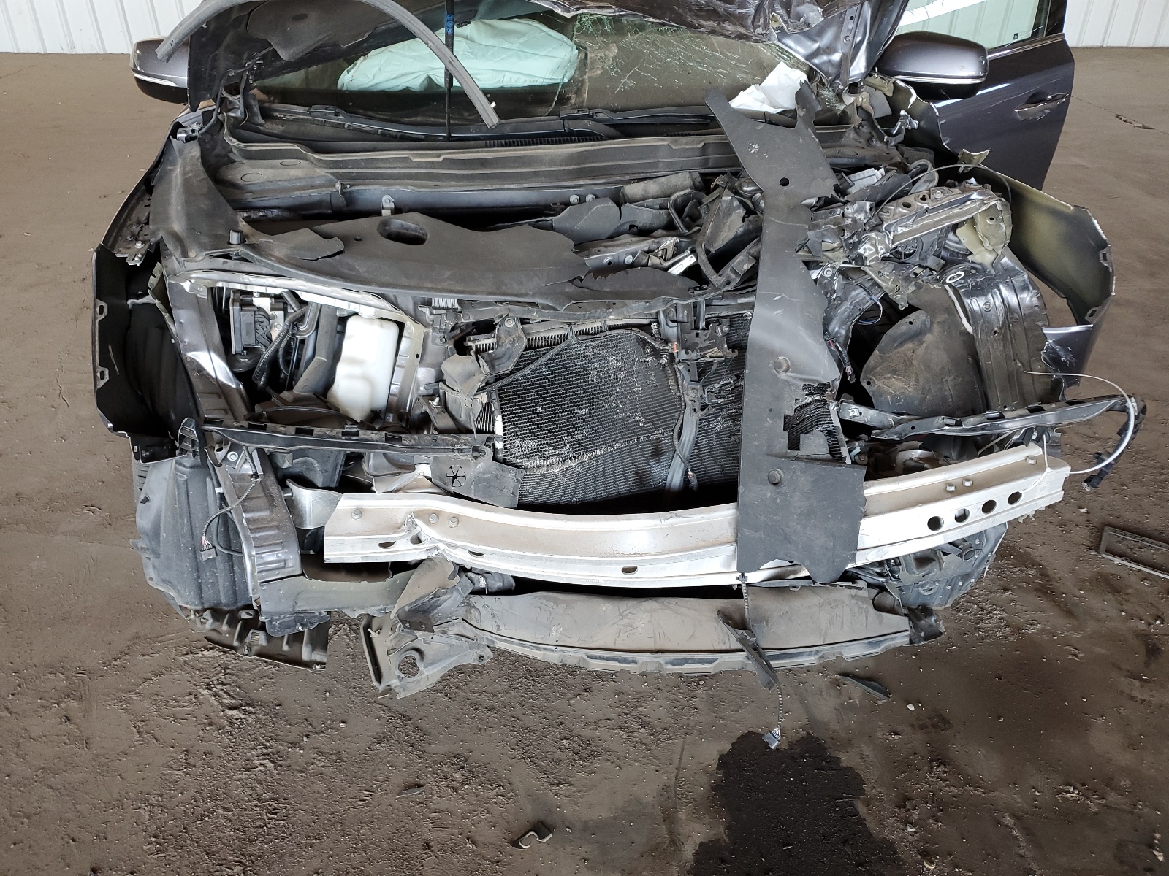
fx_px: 878
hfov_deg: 67.3
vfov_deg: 53.1
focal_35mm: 26
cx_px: 584
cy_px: 438
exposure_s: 1/60.2
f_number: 1.5
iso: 76
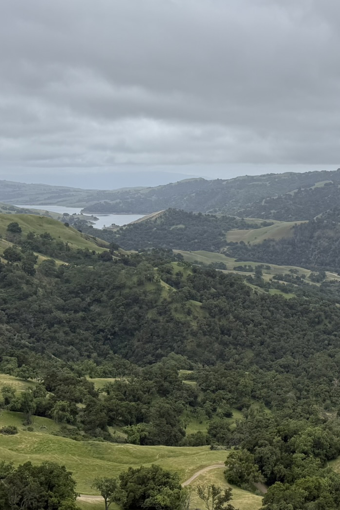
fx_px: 694
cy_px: 217
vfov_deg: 40.2
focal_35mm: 49
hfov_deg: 26.1
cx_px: 340
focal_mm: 6.76
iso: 80
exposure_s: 1/7353
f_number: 1.78
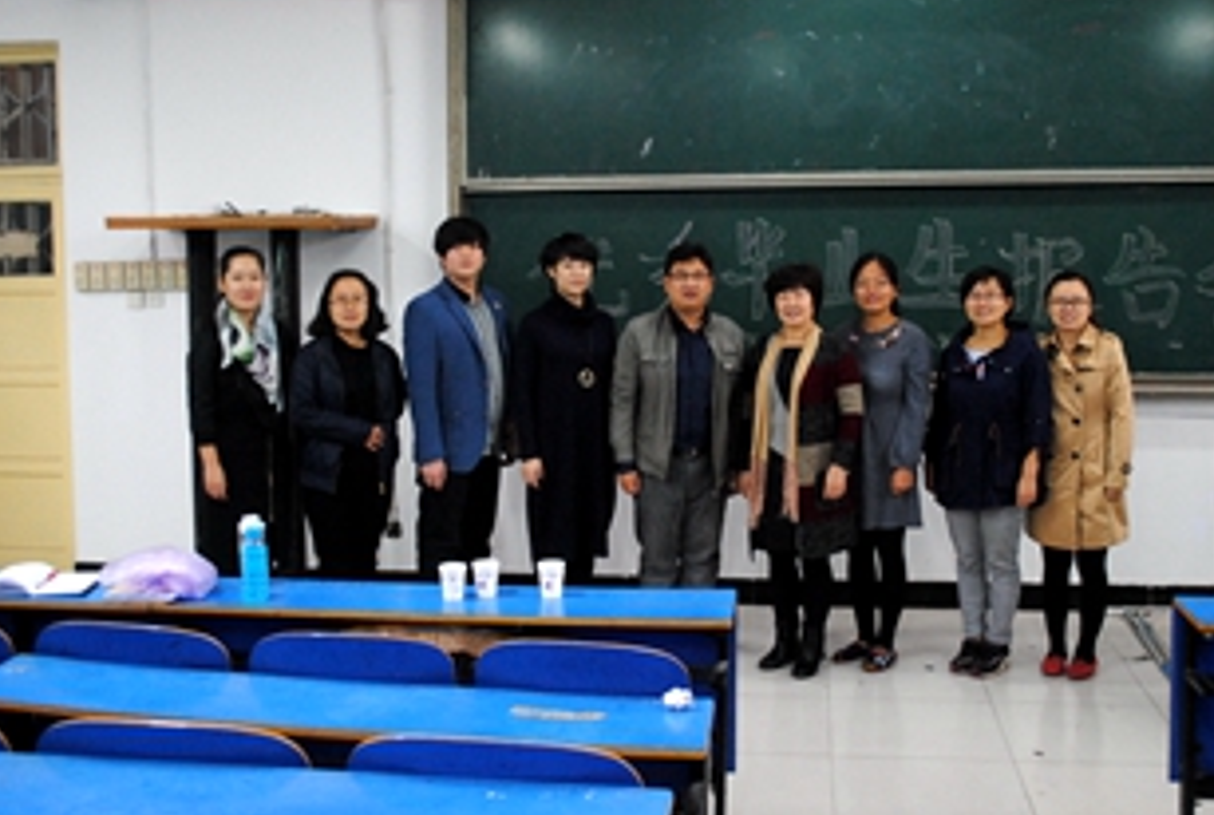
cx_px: 625
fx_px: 1453
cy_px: 358
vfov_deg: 31.3
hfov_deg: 45.3
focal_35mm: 43
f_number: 3.8
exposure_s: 1/30
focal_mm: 22
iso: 800
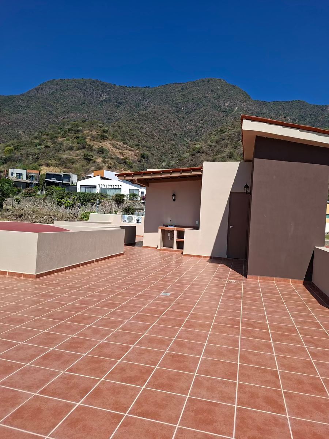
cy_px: 220
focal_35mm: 23
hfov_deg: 58.9
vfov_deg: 73.9
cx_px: 164
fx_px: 291
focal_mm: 5.54
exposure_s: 1/1931
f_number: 1.8
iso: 50
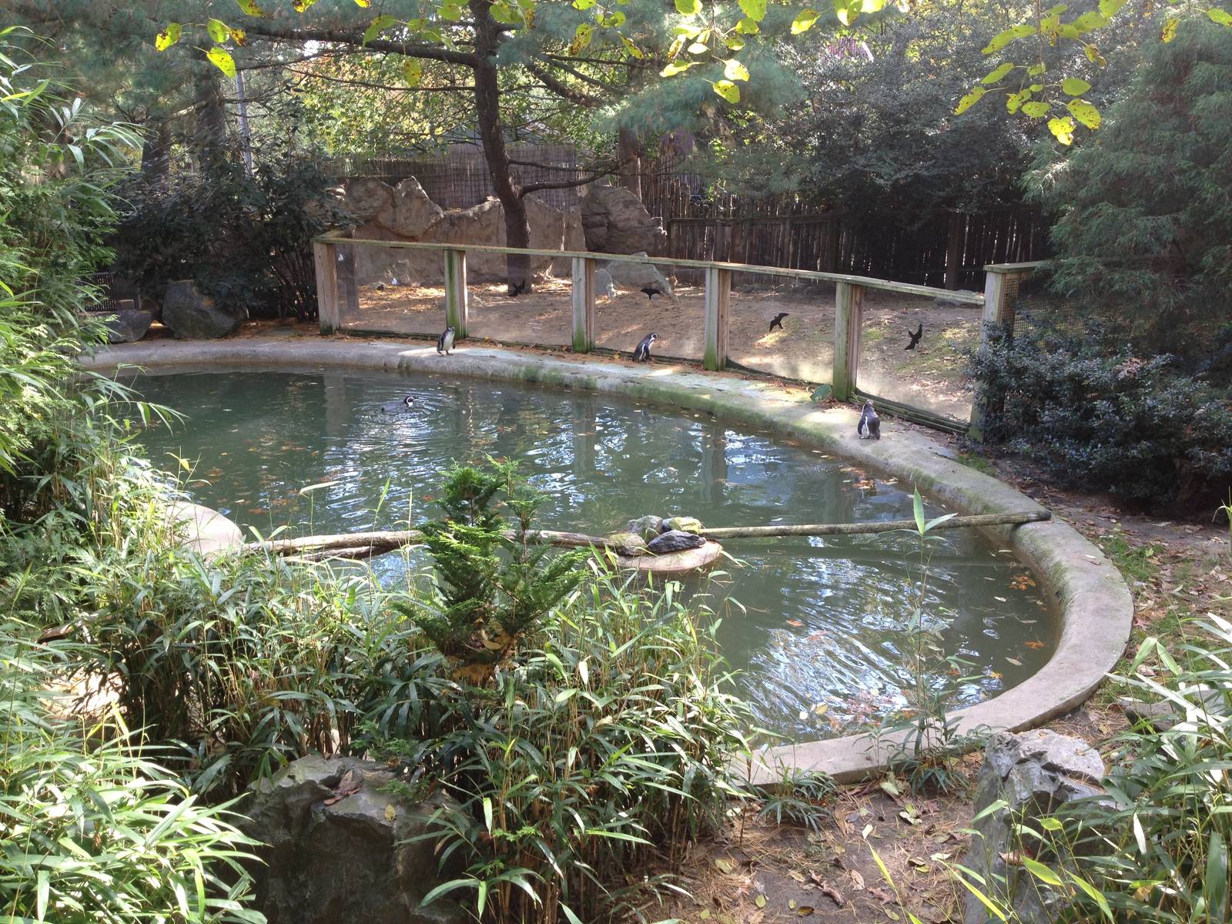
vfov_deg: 40.7
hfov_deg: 52.6
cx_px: 616
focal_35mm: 35
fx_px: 1246
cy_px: 462
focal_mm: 4.28
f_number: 2.4
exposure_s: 1/60
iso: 64
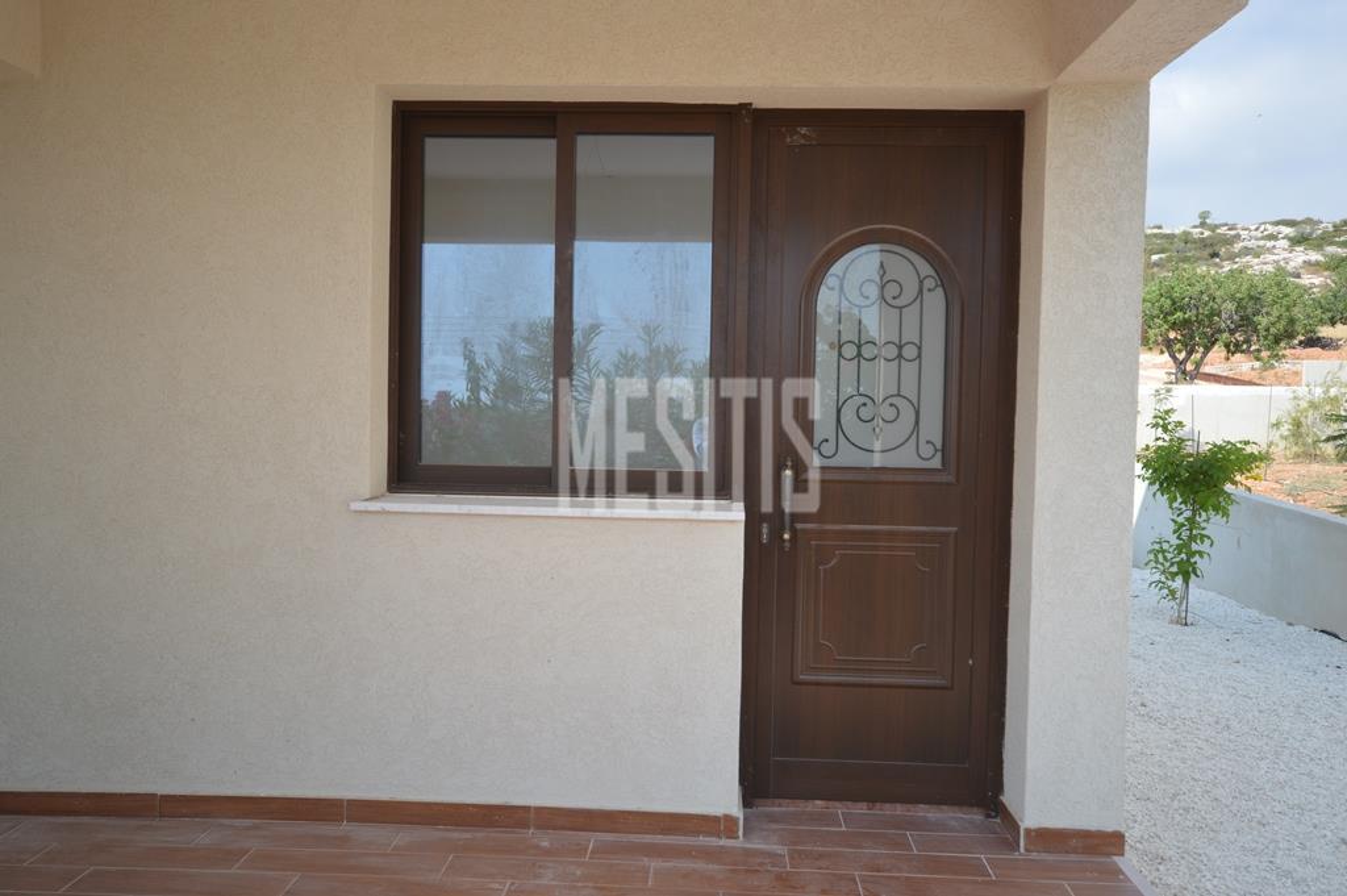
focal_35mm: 30
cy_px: 448
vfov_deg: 43.5
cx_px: 674
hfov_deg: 62.0
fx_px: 1122
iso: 100
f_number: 6.3
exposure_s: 1/160
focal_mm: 20
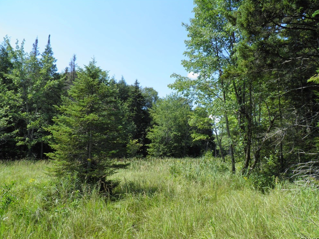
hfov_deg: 61.6
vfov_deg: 48.2
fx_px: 267
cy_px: 122
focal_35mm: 29
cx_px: 157
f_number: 5.7
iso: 50
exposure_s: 1/160
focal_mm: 4.9
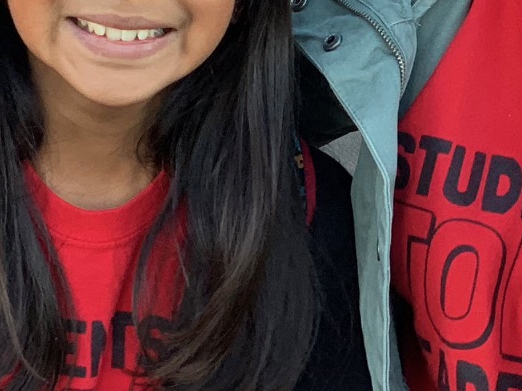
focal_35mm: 201
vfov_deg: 7.3
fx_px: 3030
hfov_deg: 9.6
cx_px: -212
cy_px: -91
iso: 50
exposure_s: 1/122
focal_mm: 6
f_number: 2.4
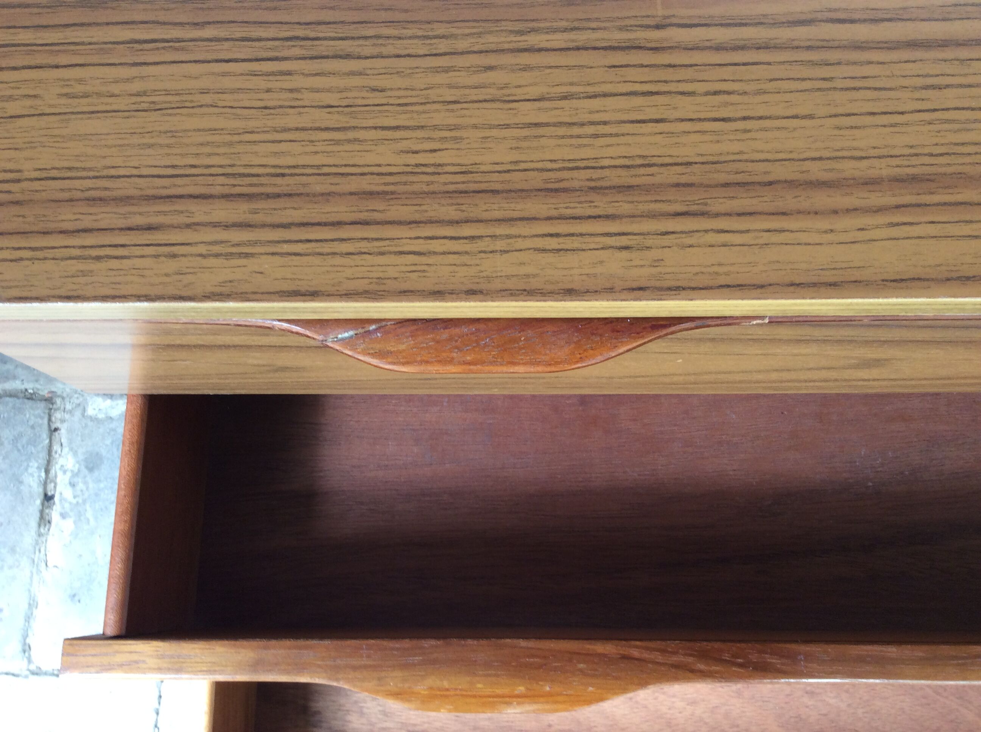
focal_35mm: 32
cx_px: 490
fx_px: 906
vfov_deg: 44.1
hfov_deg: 56.9
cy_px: 366
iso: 50
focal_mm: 3.3
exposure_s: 1/25
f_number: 2.4
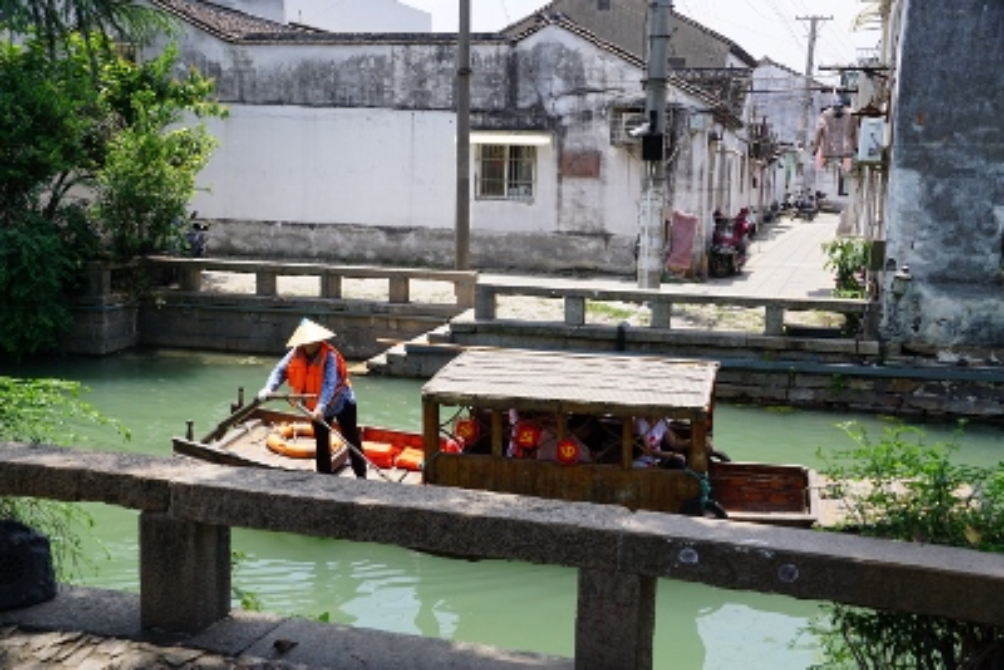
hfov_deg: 46.4
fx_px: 1172
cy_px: 335
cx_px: 502
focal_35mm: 42
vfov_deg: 31.9
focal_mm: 28
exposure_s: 1/125
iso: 100
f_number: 8
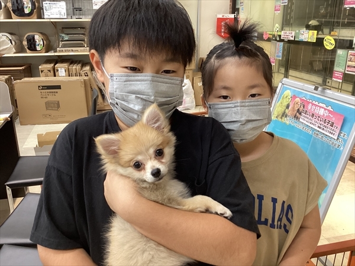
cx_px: 178
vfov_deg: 45.4
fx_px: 318
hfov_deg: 58.4
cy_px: 133
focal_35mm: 31
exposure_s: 1/60
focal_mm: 3.3
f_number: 2.4
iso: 250
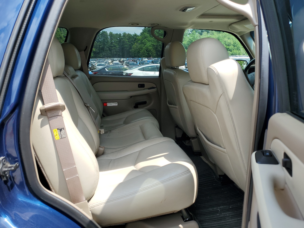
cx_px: 152
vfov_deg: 53.1
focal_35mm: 26
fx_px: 228
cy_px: 114
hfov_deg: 67.3
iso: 50
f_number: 1.5
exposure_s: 1/1000
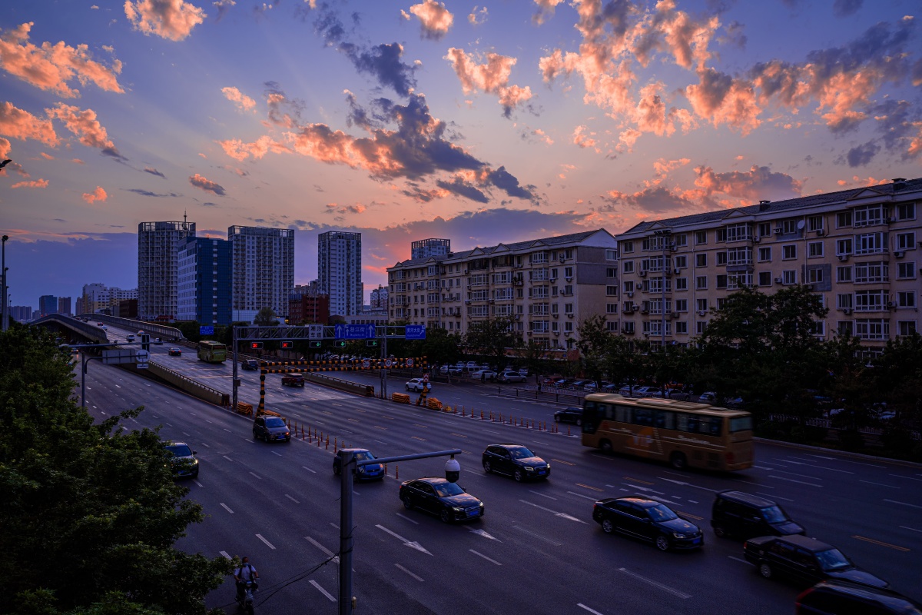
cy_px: 308
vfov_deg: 46.4
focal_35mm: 28
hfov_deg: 65.5
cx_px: 461
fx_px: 717
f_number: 10
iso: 100
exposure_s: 1/50
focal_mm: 28
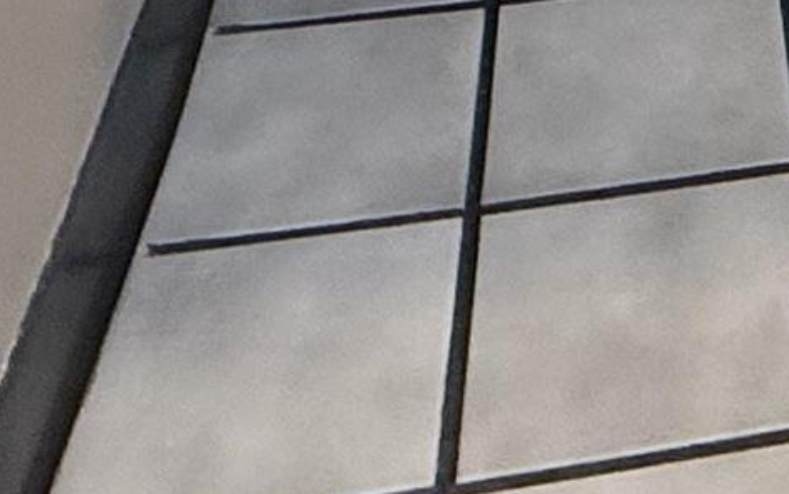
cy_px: -1185
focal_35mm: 97
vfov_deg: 9.2
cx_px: 1083
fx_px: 2086
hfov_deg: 19.4
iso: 160
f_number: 2.2
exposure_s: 1/60
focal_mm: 2.22
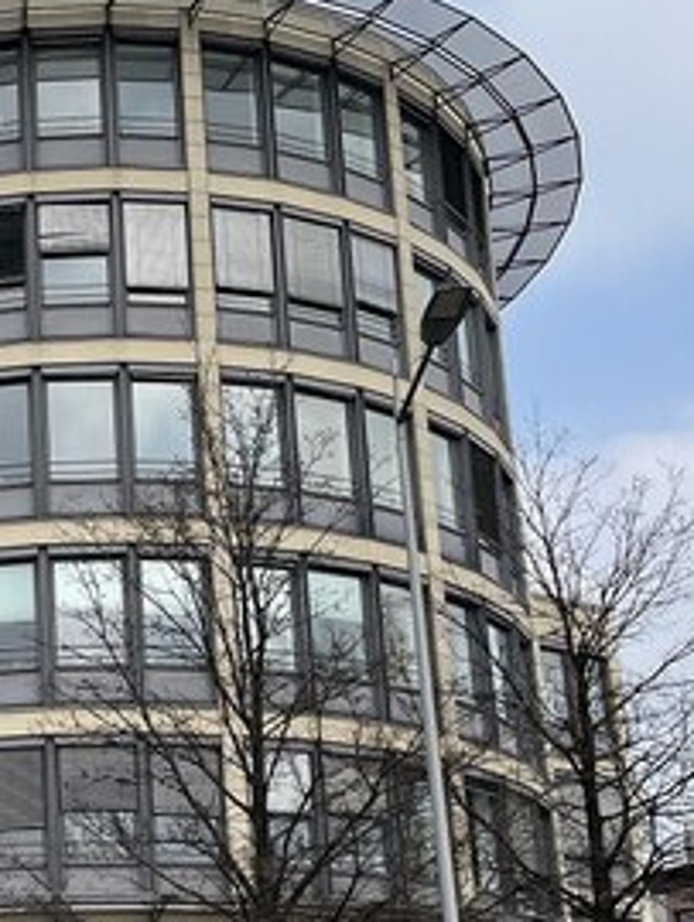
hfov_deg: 18.5
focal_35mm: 75
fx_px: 2002
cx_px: -171
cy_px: 678
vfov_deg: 25.7
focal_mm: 4.2
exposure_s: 1/3610
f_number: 1.6
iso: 32
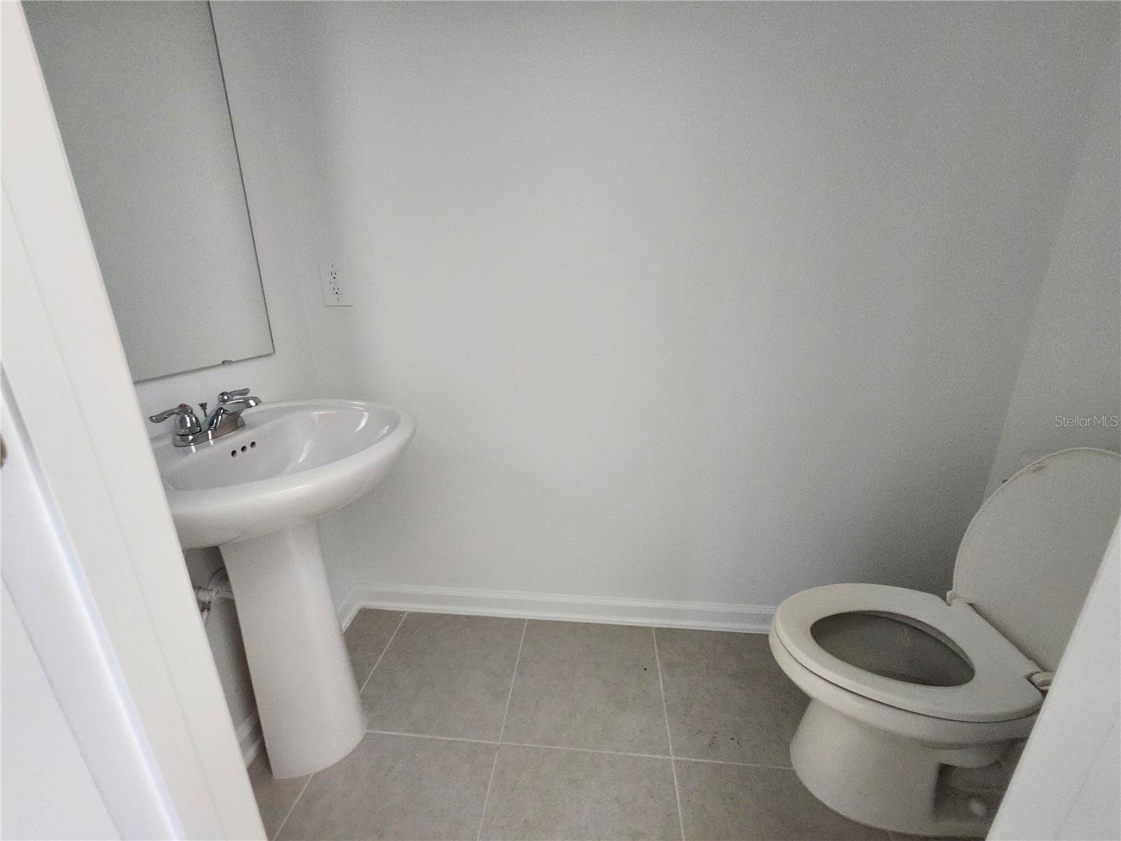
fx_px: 421
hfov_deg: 106.2
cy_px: 420
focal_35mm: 13
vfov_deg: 89.9
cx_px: 560
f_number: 2.2
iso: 320
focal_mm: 1.74
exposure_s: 1/40
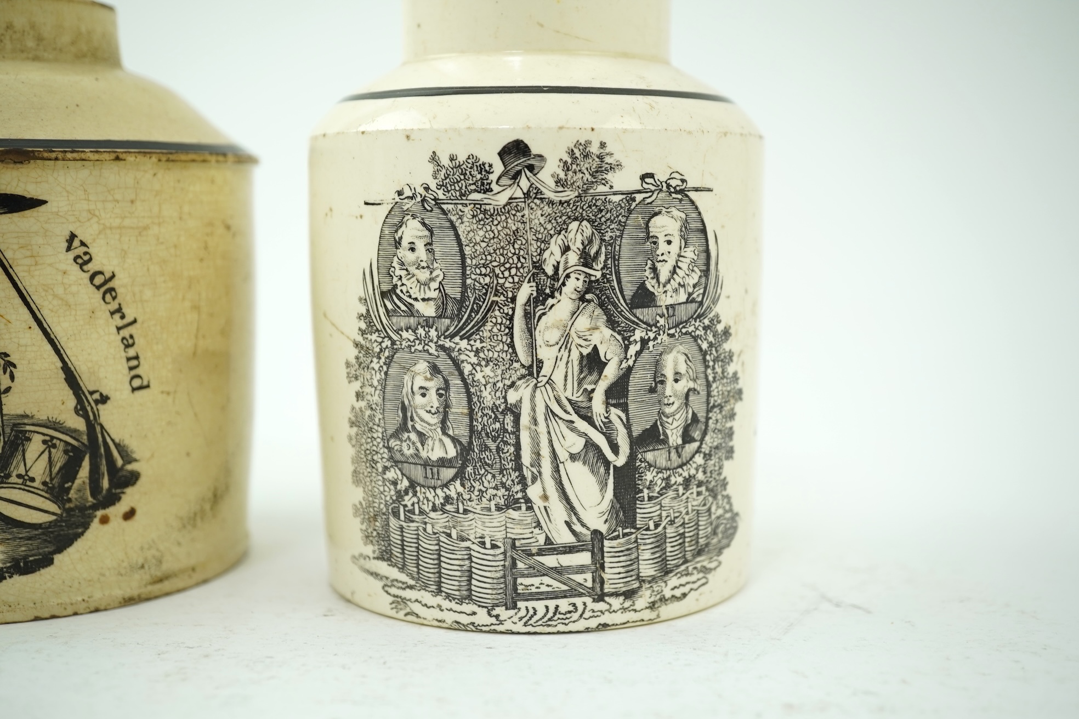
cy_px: 360
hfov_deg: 43.6
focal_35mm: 45
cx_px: 540
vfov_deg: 29.9
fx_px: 1349
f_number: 7.1
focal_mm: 30
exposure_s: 1/60
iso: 320
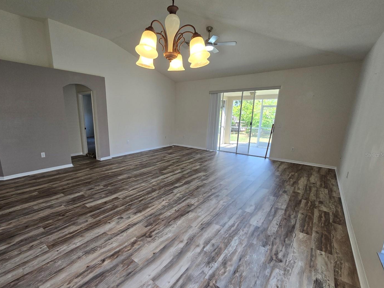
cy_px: 155
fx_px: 166
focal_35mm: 15
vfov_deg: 81.6
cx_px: 170
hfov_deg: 97.8
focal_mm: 2.2
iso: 80
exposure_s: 1/60
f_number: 2.2
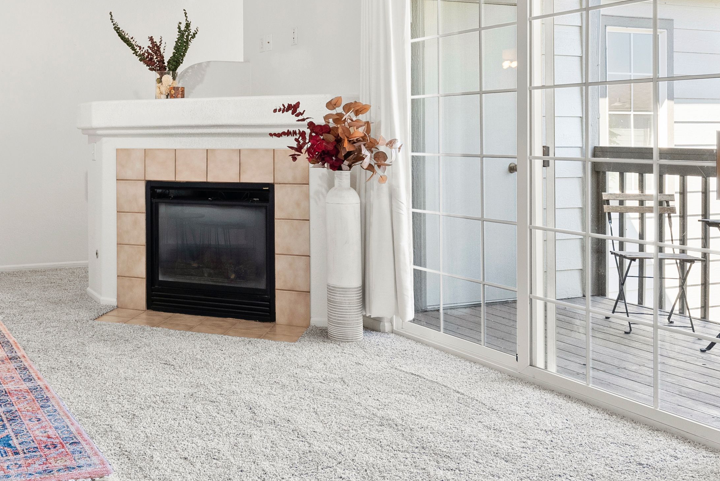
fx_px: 740
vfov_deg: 35.4
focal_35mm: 37
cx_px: 103
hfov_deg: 47.7
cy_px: 138
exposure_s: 1/8
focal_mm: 19
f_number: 8
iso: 800
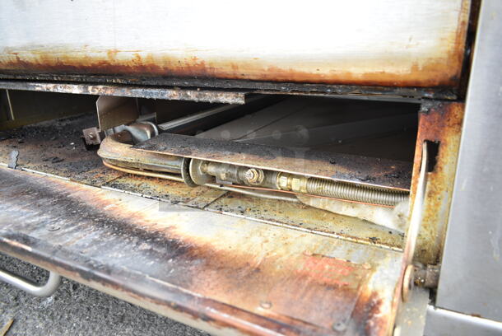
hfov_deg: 67.3
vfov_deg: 48.0
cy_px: 168
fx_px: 377
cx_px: 251
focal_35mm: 27
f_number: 3.5
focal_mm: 18
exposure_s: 1/50
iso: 100
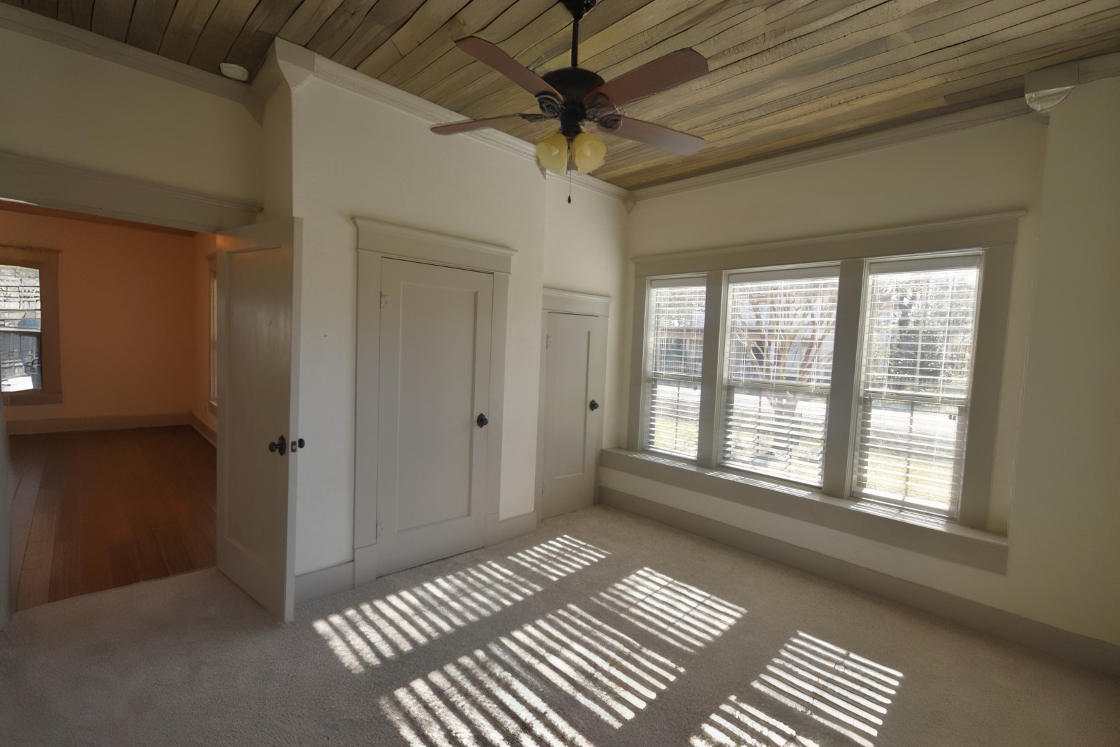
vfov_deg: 77.4
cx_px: 560
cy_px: 374
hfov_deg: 100.4
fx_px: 467
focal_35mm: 15
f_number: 5
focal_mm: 10
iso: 250
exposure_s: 1/200
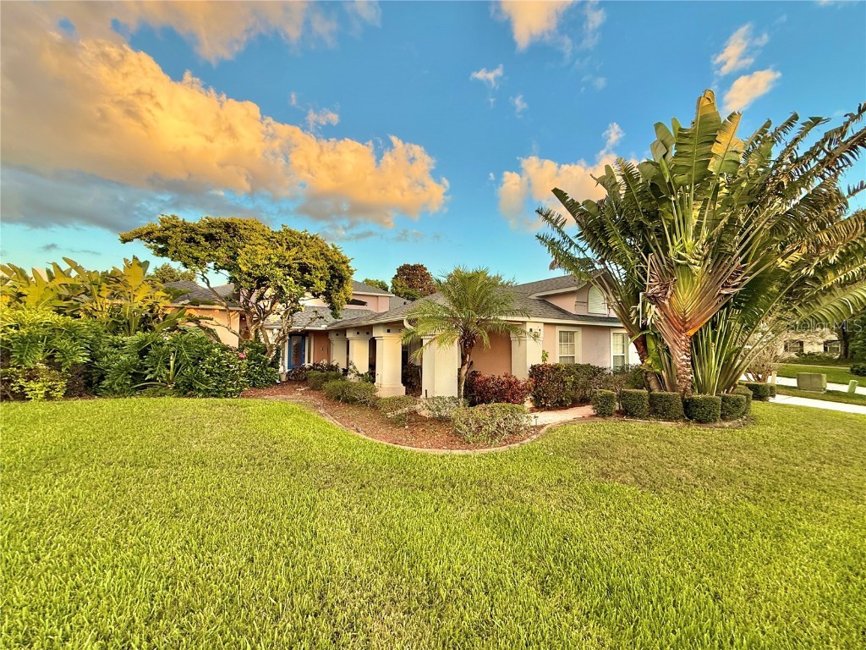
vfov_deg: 85.7
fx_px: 350
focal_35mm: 14
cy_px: 325
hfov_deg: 102.1
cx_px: 433
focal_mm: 2.22
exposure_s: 1/230
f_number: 2.2
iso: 50
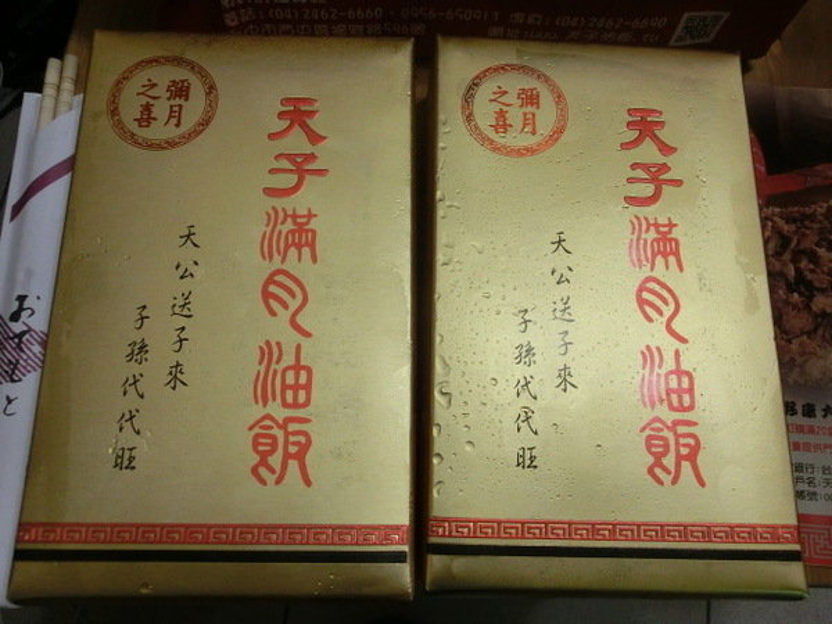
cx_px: 416
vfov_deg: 42.9
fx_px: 793
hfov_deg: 55.4
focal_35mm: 33
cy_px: 312
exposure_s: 1/60
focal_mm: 5.86
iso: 320
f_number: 3.7
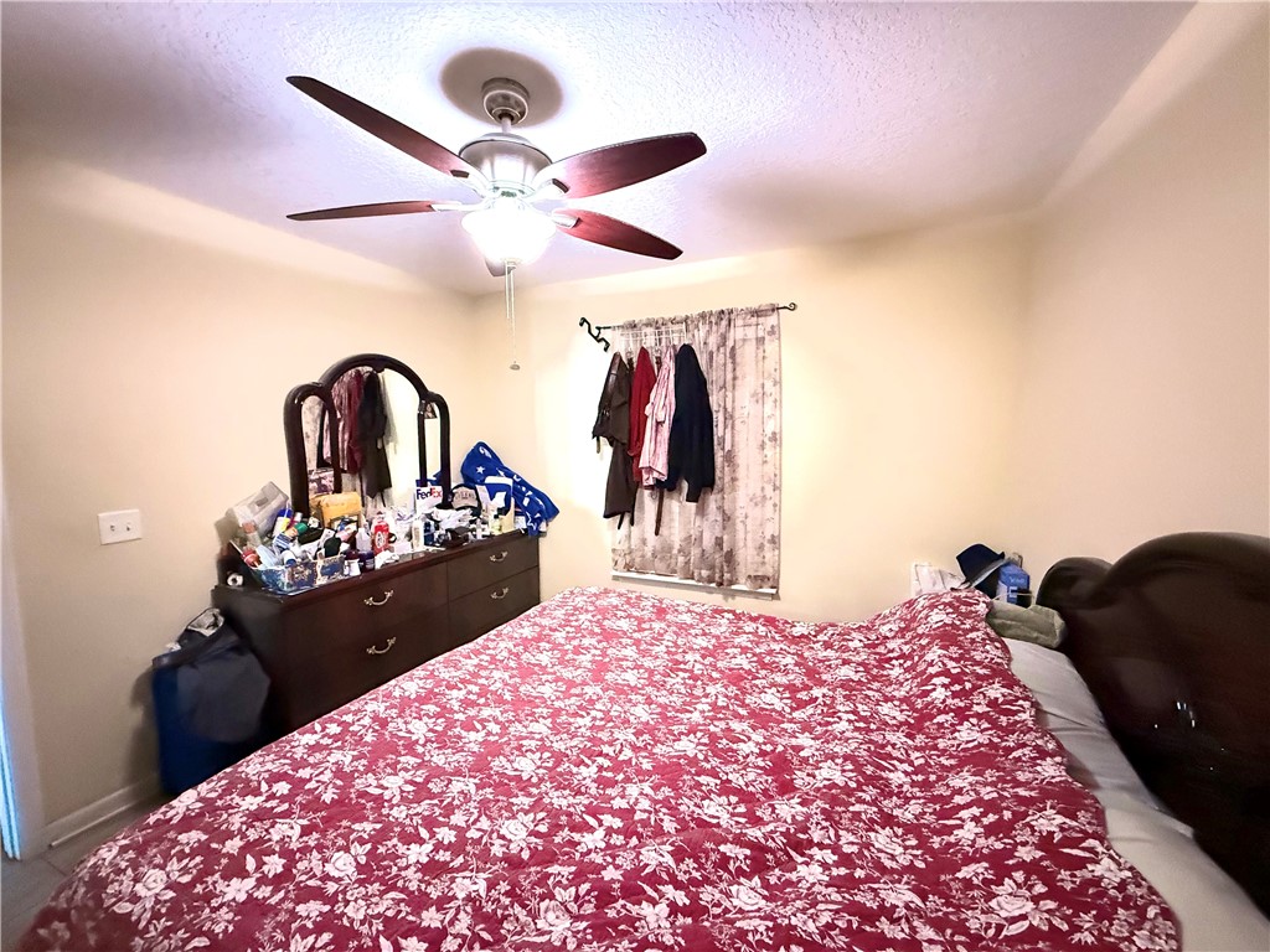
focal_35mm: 14
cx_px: 635
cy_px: 476
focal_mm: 2.22
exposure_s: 1/40
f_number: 2.2
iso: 1250
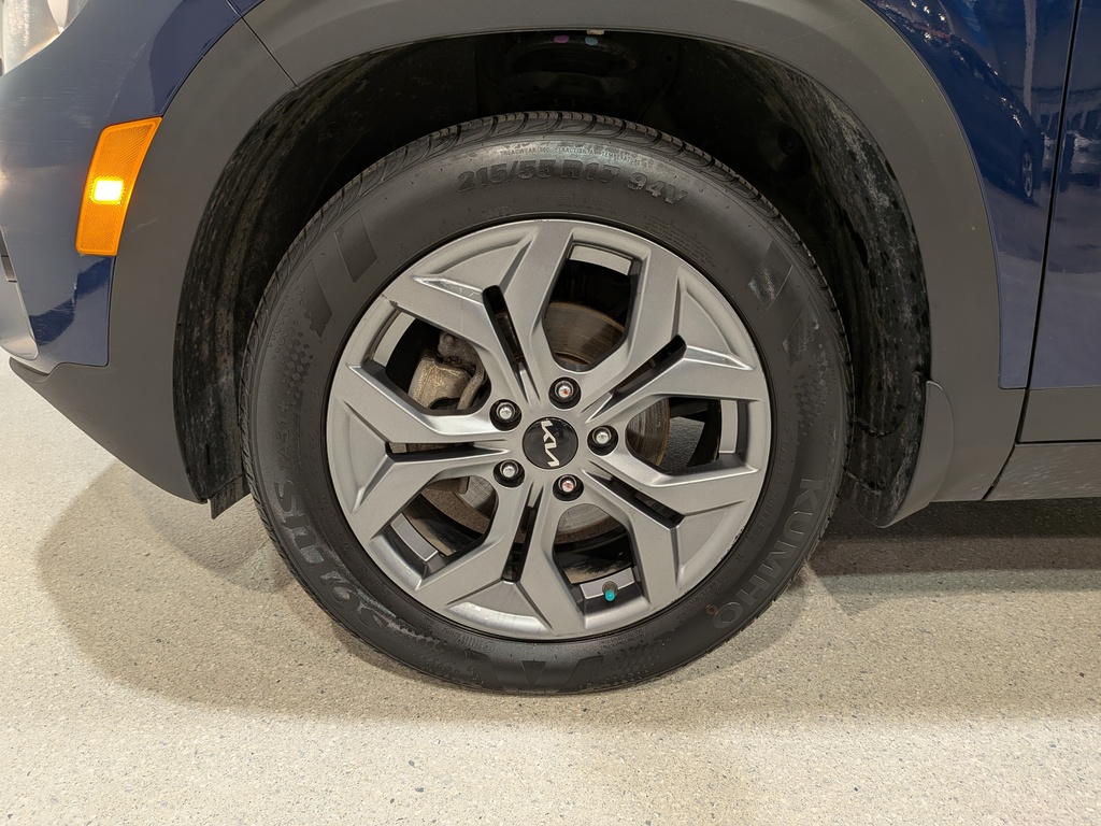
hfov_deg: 71.6
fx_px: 763
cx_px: 550
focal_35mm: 24
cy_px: 413
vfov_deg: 56.8
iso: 31
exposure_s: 1/25
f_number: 1.7
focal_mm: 4.53
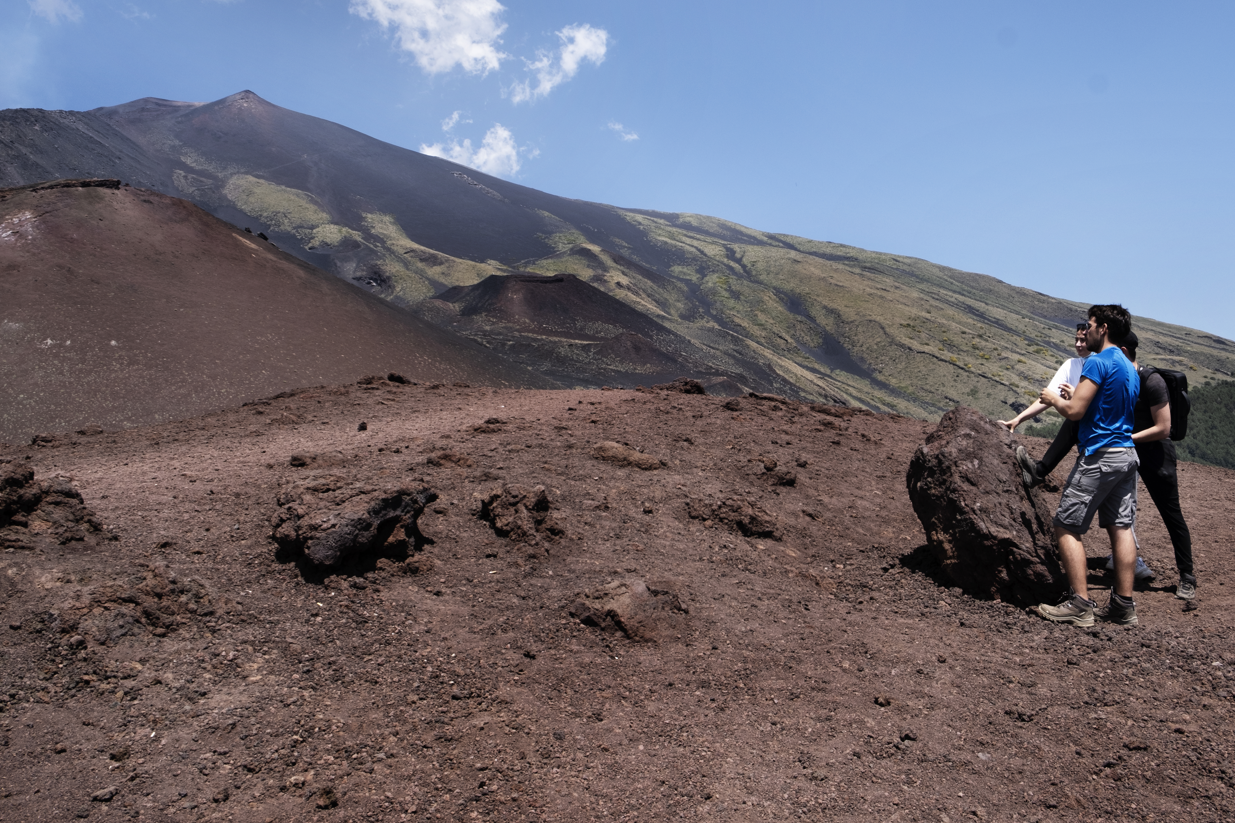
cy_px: 351
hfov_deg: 60.2
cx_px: 669
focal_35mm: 31
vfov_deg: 42.2
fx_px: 1063
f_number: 11
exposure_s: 1/150
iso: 160
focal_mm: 18
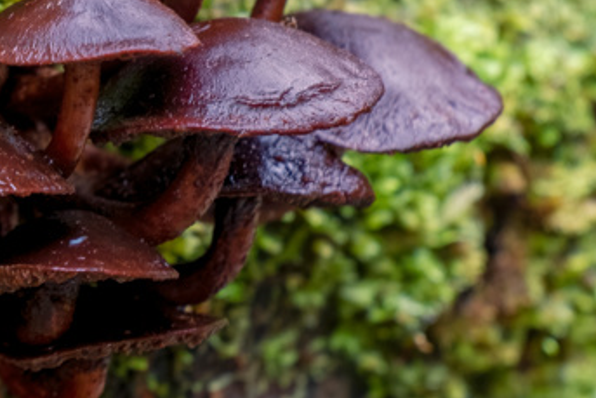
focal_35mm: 442
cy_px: 42
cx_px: -83
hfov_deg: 4.6
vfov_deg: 3.1
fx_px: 7320
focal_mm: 122.6
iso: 200
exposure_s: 1/20
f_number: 10
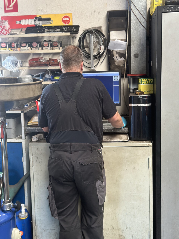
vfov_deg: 39.7
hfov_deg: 30.3
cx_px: 90
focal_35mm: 48
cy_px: 120
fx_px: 331
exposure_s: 1/78
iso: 125
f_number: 1.78
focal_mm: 6.86
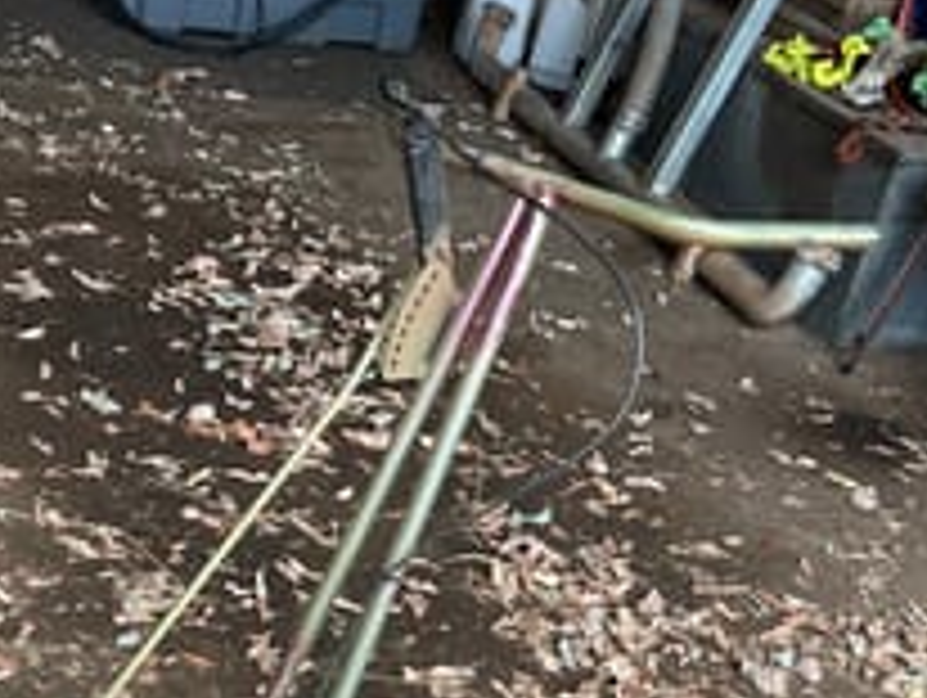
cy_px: 790
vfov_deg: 21.9
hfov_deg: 30.2
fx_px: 1689
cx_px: 230
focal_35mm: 63
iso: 40
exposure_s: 1/124
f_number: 1.6
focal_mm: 5.1
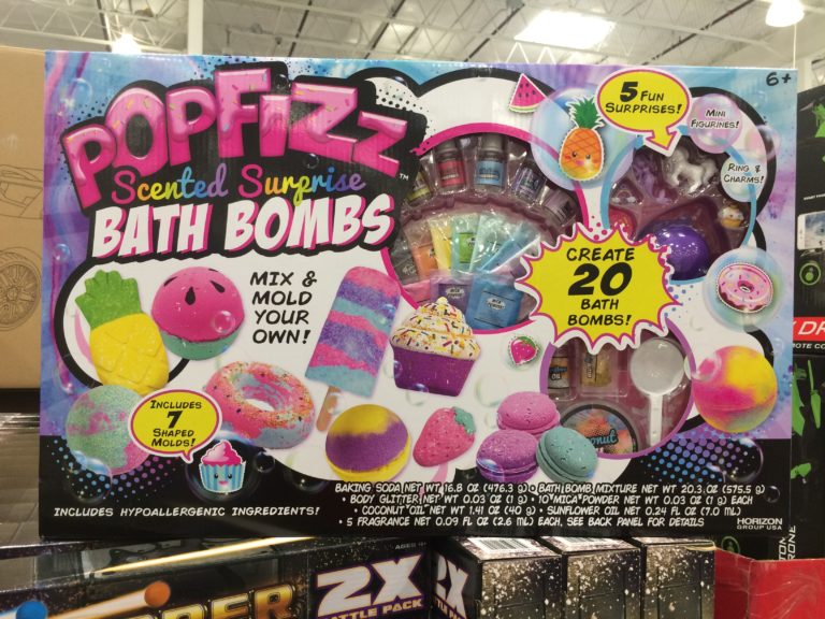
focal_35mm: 29
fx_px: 691
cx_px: 412
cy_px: 310
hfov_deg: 61.7
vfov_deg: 48.2
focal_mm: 4.15
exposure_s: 1/30
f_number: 2.2
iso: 100
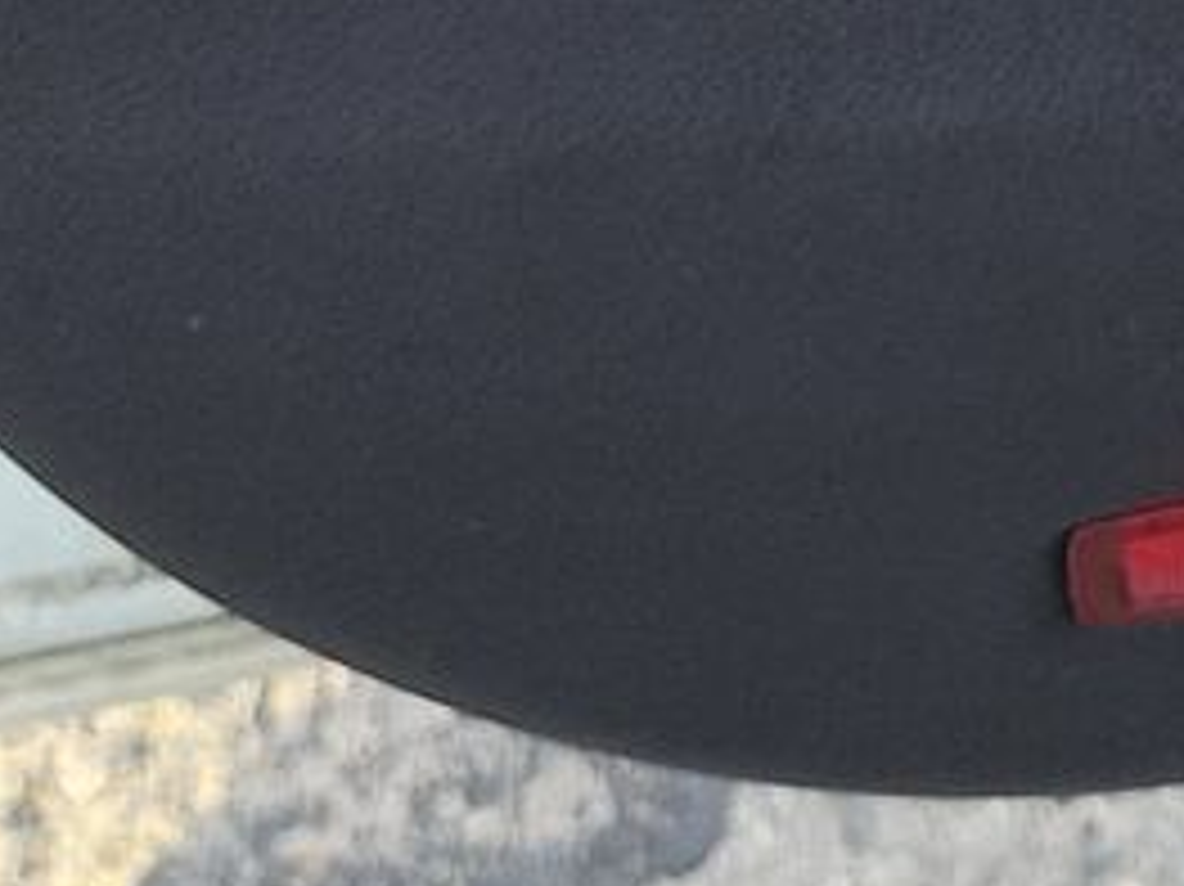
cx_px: 2071
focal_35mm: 146
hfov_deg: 12.5
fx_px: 4991
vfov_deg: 9.1
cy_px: -1282
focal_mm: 6.7
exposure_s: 1/119
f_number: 1.8
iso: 77
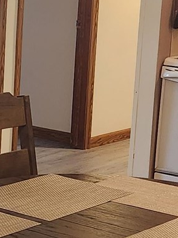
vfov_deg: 14.1
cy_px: 119
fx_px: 960
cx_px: -81
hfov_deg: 10.3
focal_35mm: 140
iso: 400
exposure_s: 1/120
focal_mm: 5.4
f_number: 1.8
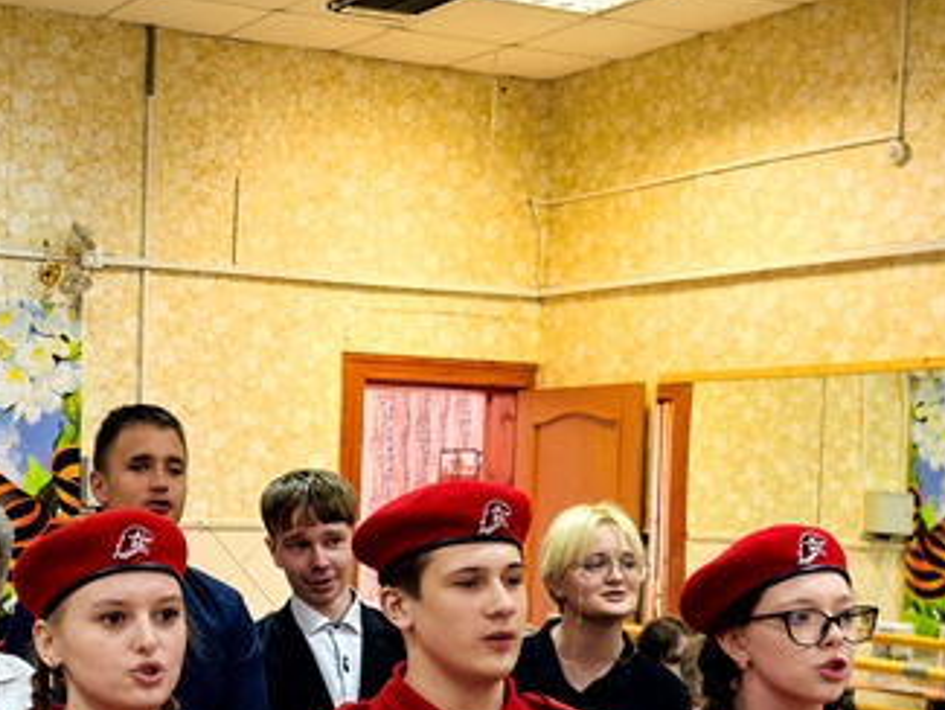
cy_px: 541
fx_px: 1830
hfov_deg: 28.0
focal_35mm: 67
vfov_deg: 21.7
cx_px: 122
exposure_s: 1/50
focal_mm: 6.98
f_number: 1.4
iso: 160
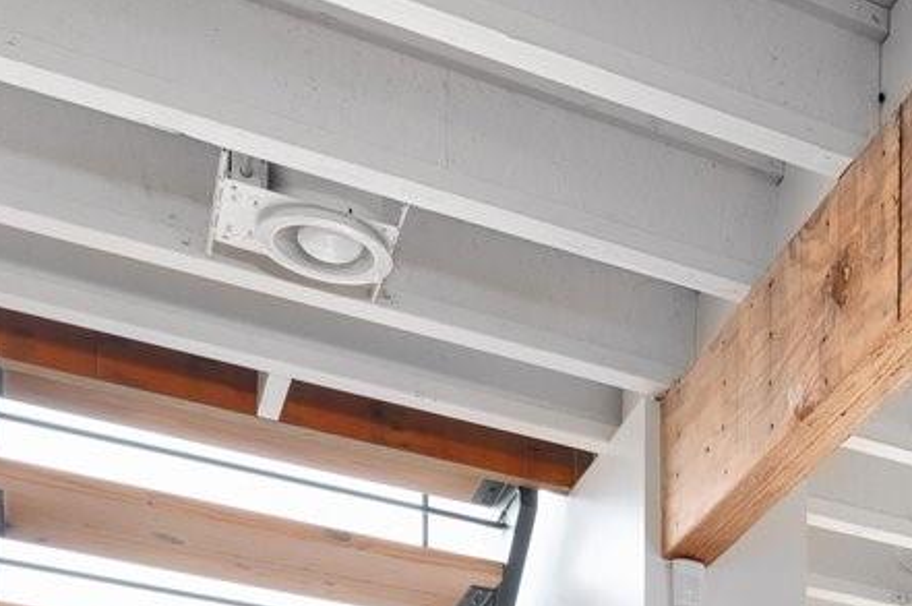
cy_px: 1204
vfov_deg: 16.2
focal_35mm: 65
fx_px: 1645
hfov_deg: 27.1
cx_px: 1115
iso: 250
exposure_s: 1/80
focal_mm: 14
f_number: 8
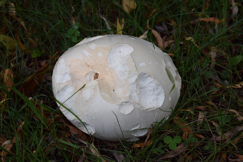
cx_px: 122
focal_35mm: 99
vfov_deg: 13.8
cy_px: 81
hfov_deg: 20.6
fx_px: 668
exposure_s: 1/250
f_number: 8
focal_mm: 66
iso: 400
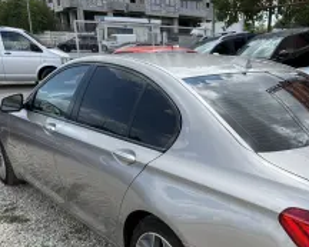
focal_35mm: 39
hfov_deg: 45.3
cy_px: 188
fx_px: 357
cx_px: 230
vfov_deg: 37.2
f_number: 1.78
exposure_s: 1/2801
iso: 80
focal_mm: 6.76
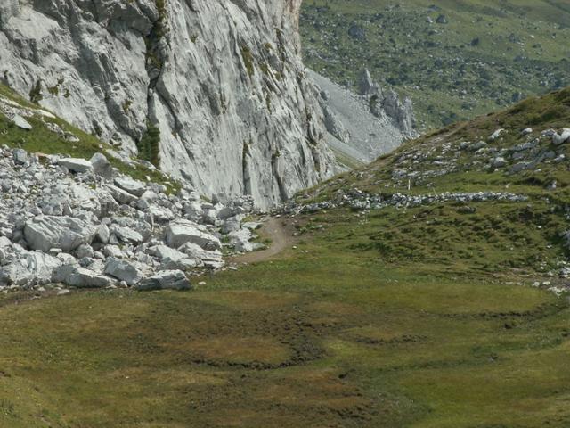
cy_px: 214
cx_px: 285
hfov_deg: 12.4
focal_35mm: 159
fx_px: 2618
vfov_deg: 9.3
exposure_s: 1/125
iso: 50
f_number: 8
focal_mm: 26.06
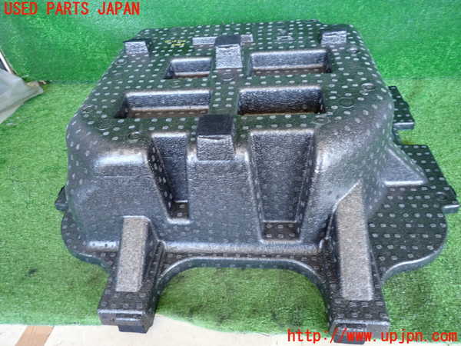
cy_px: 173
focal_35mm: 25
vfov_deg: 54.9
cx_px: 230
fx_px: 333
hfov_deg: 69.4
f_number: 2
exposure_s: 1/30
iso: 200
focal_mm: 4.5
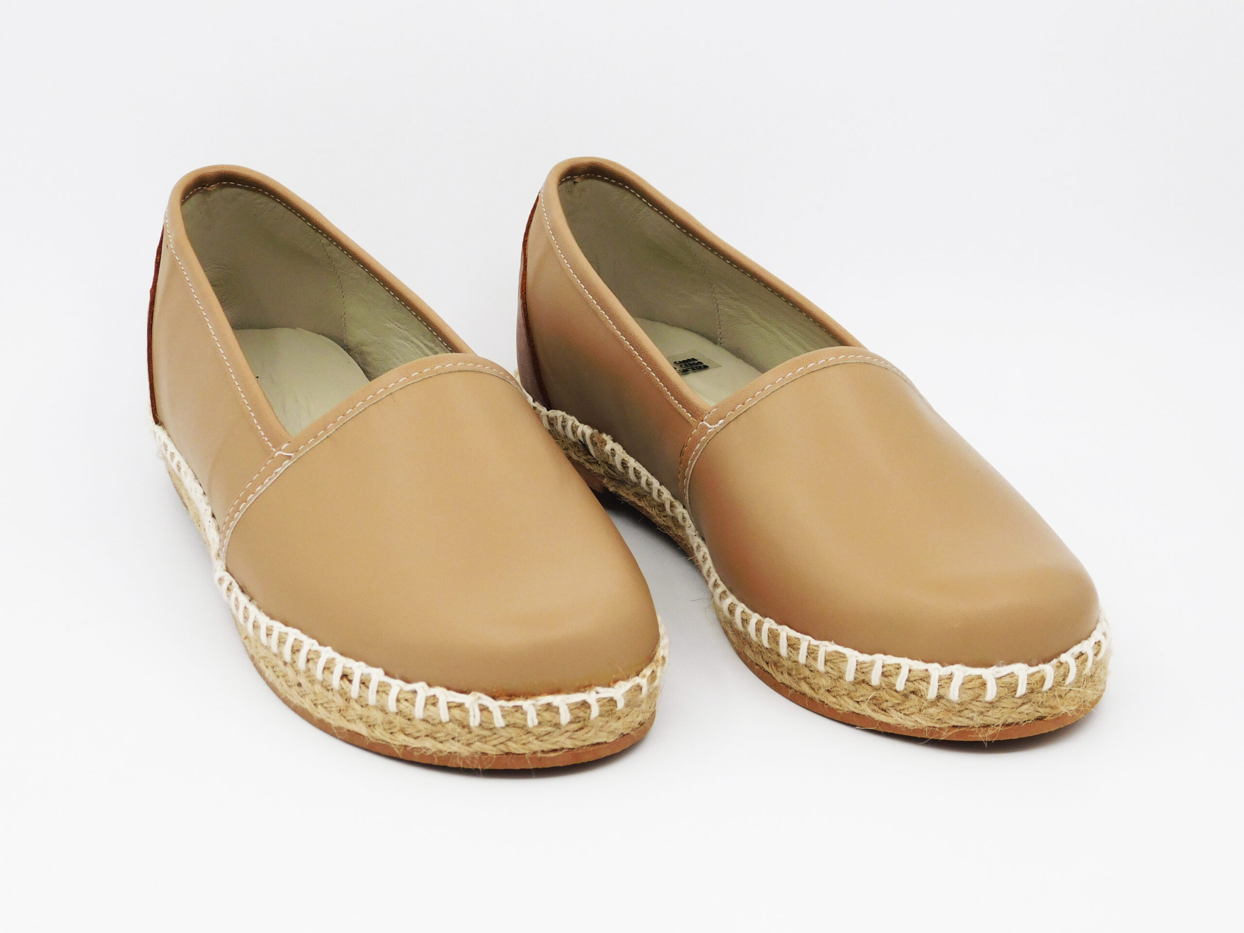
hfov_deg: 32.7
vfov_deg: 24.8
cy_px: 466
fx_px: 2120
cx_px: 622
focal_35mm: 59
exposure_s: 1/250
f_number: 4
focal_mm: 10.4
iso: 125
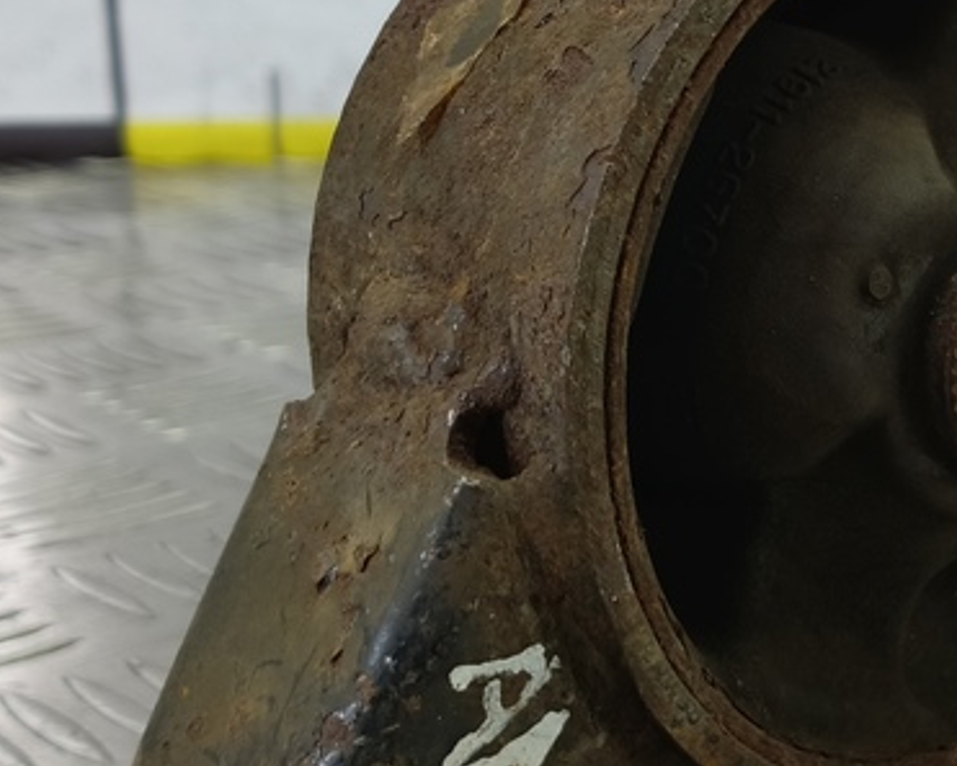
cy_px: 273
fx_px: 1757
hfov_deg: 29.8
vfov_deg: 24.5
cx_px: 766
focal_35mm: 62
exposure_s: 1/25
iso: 103
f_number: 1.6
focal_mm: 4.11
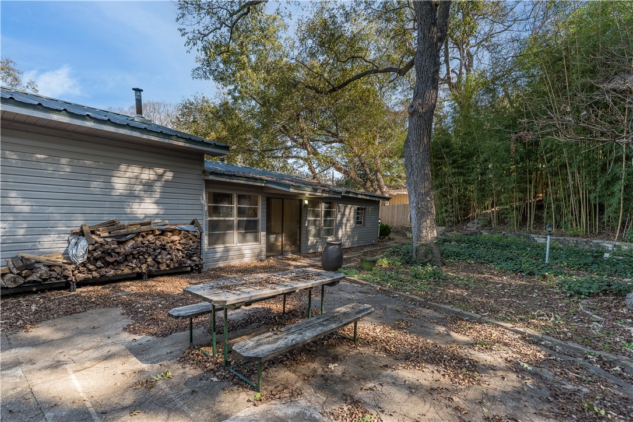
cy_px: 211
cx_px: 316
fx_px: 283
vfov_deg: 73.4
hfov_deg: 96.4
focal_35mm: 16
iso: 200
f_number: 4
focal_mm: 16.1
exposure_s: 1/2000
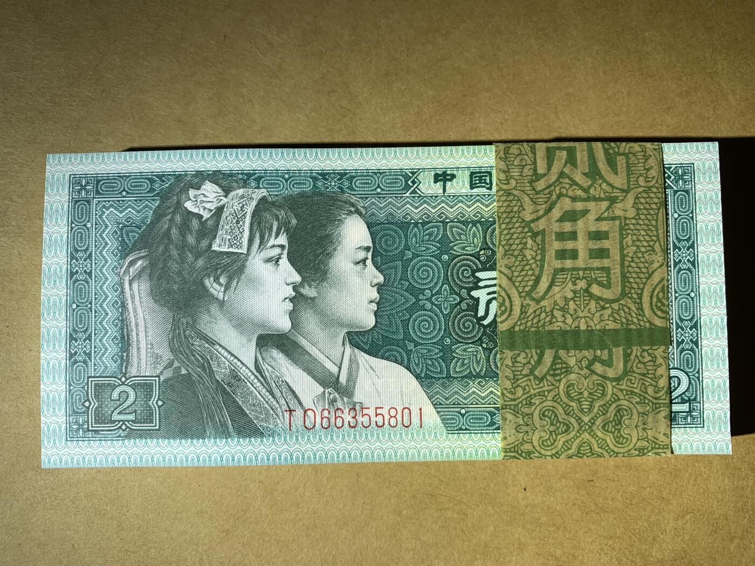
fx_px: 567
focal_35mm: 26
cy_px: 283
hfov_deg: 67.3
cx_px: 378
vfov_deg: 53.1
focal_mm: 4.25
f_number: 1.8
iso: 25
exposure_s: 1/1205
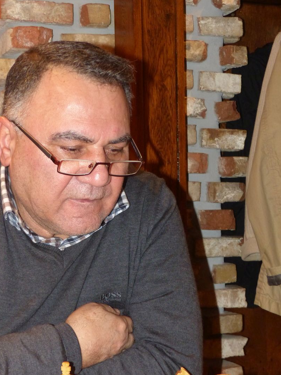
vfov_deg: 28.1
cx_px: 109
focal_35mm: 69
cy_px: 225
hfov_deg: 21.3
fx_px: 747
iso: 400
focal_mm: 9.8
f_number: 2.8
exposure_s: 1/30
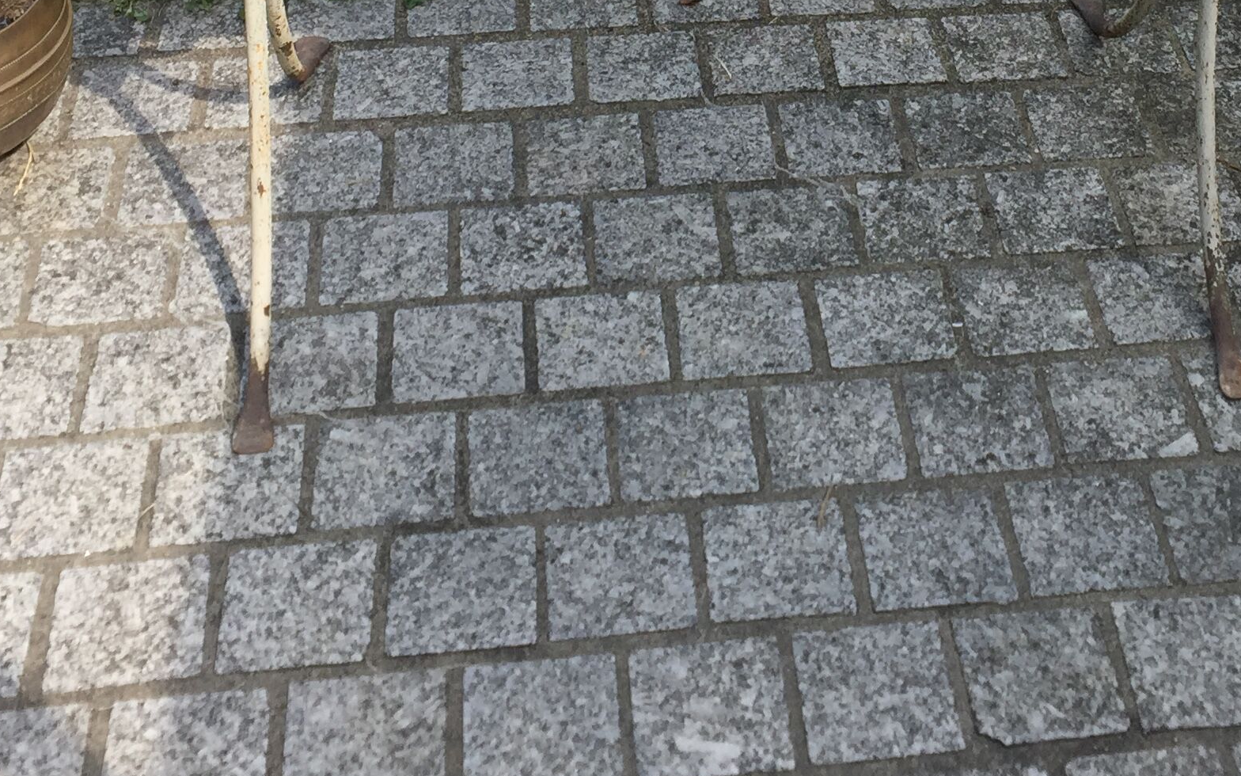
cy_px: -112
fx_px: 2165
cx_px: 801
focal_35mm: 64
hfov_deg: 31.8
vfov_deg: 19.3
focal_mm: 4.15
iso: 32
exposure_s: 1/573
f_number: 2.2
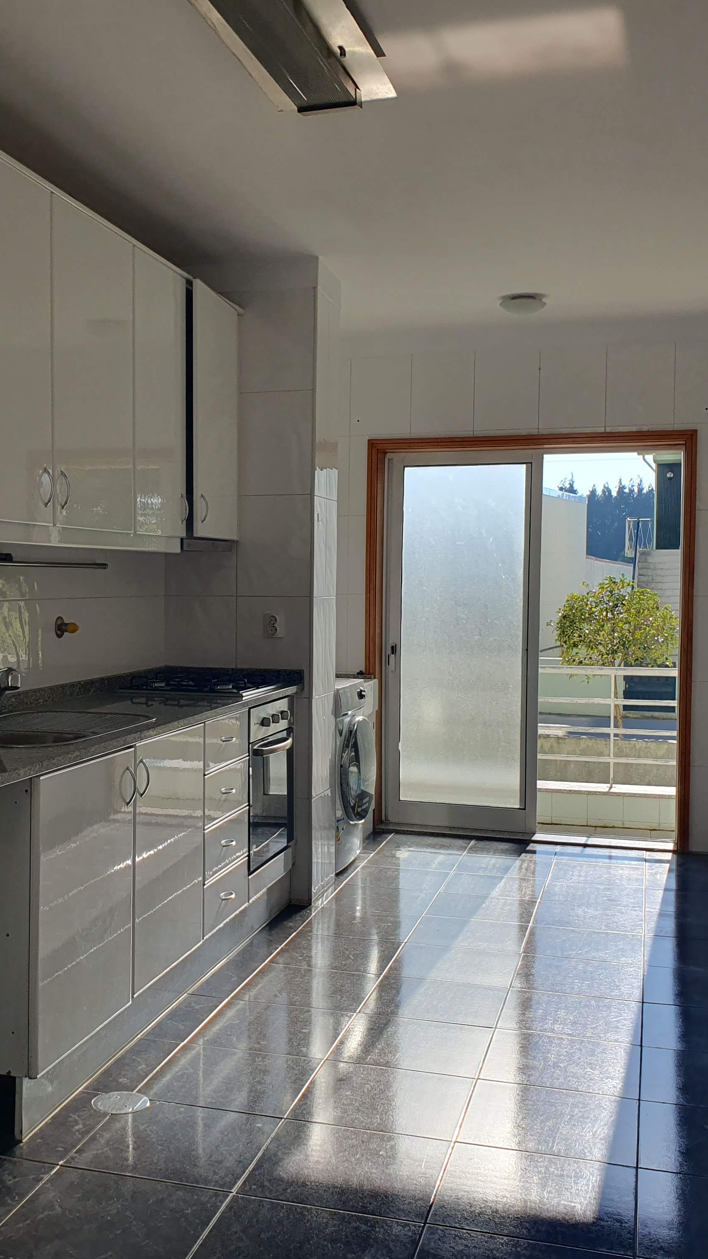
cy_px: 631
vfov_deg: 52.8
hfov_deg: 31.0
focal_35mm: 38
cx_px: 247
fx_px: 1268
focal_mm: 4.32
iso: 50
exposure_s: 1/768
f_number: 2.4
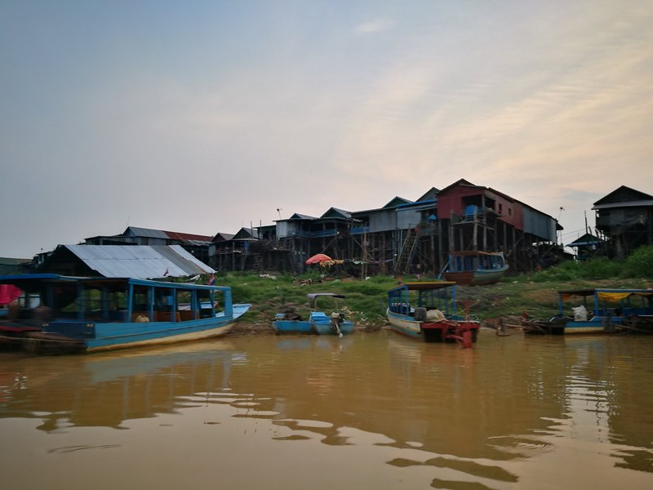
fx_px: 509
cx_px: 326
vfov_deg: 51.4
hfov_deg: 65.3
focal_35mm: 27
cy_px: 245
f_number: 2.2
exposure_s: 1/100
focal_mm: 4.5
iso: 80
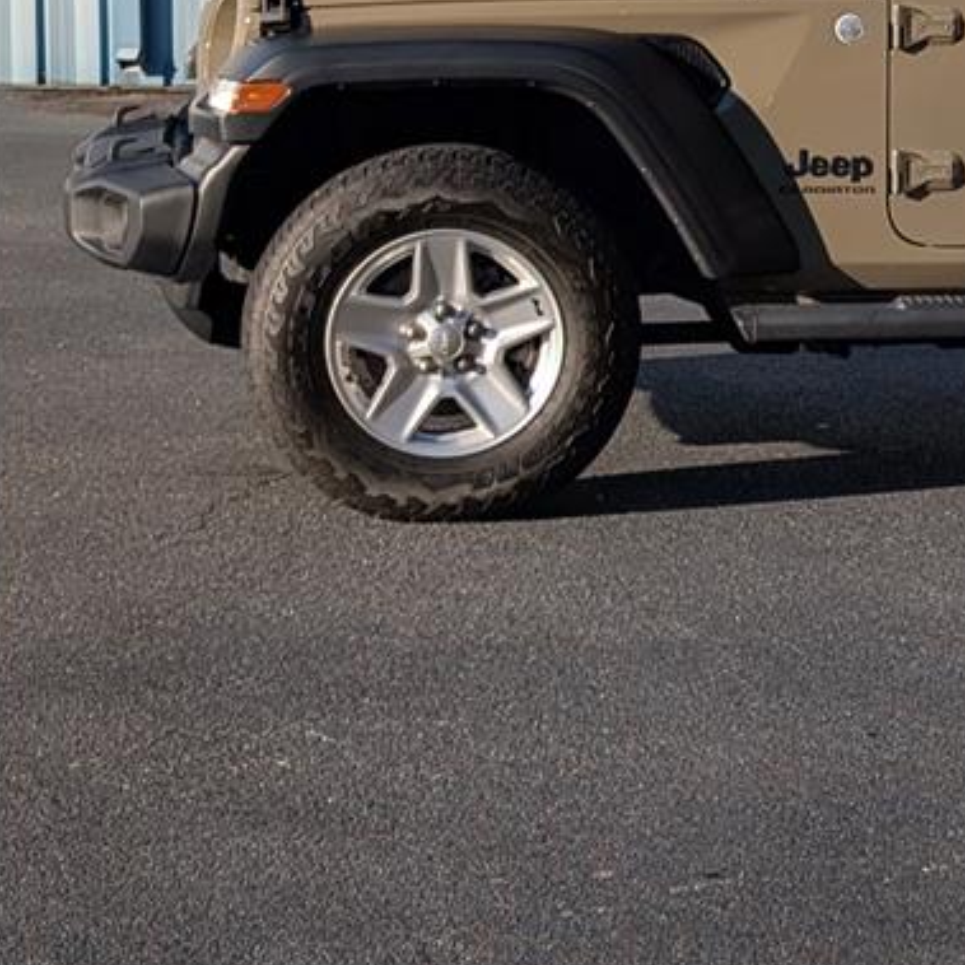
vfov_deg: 14.7
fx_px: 3690
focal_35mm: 117
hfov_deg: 14.2
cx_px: 1288
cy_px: 66
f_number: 1.68
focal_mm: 6.9
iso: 21
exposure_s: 1/1250
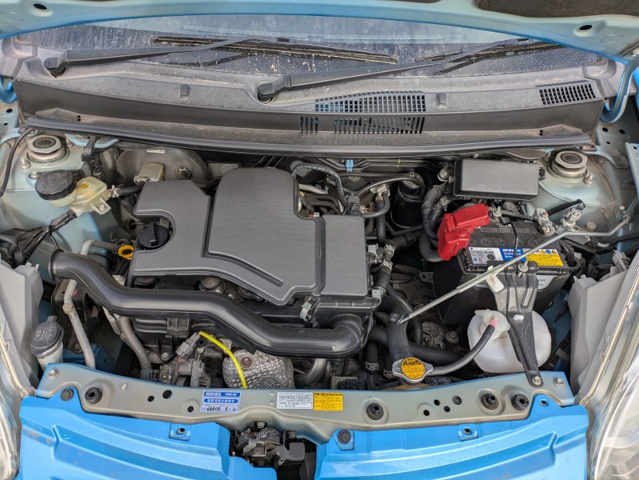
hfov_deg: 69.4
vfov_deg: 54.9
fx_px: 462
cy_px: 240
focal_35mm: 25
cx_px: 320
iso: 48
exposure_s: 1/923
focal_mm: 5.43
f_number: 1.89
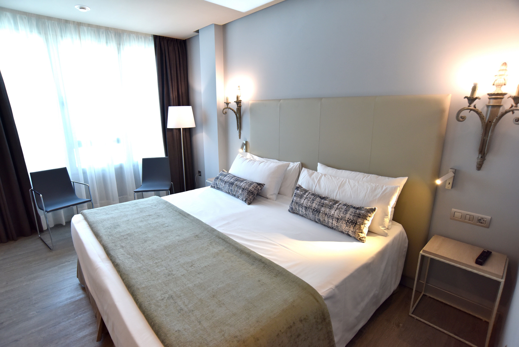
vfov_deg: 67.4
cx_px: 260
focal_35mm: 18
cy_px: 174
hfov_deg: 90.0
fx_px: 260
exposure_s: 1/60
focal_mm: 18
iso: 1000
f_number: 7.1
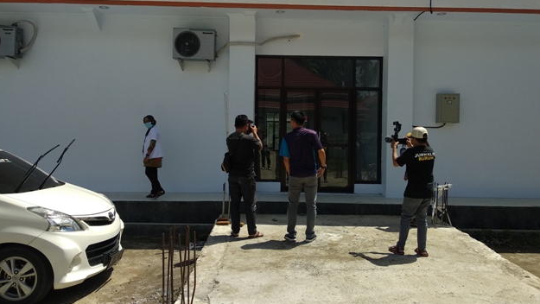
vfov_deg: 40.1
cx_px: 272
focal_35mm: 29
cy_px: 129
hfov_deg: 66.0
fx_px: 415
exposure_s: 1/1445
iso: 125
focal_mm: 3.81
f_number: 2.2
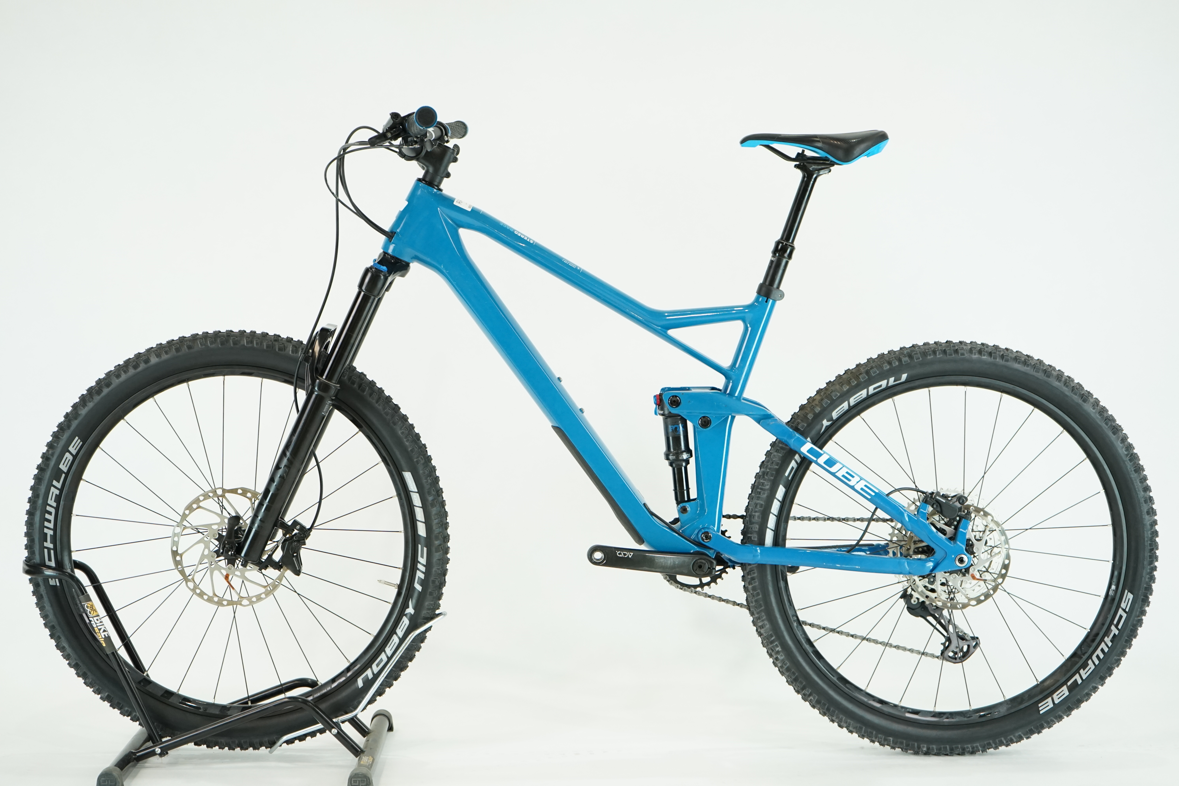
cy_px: 393
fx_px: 1965
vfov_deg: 22.6
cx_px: 590
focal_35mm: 60
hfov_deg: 33.4
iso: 1600
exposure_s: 1/200
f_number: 5.6
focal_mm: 60
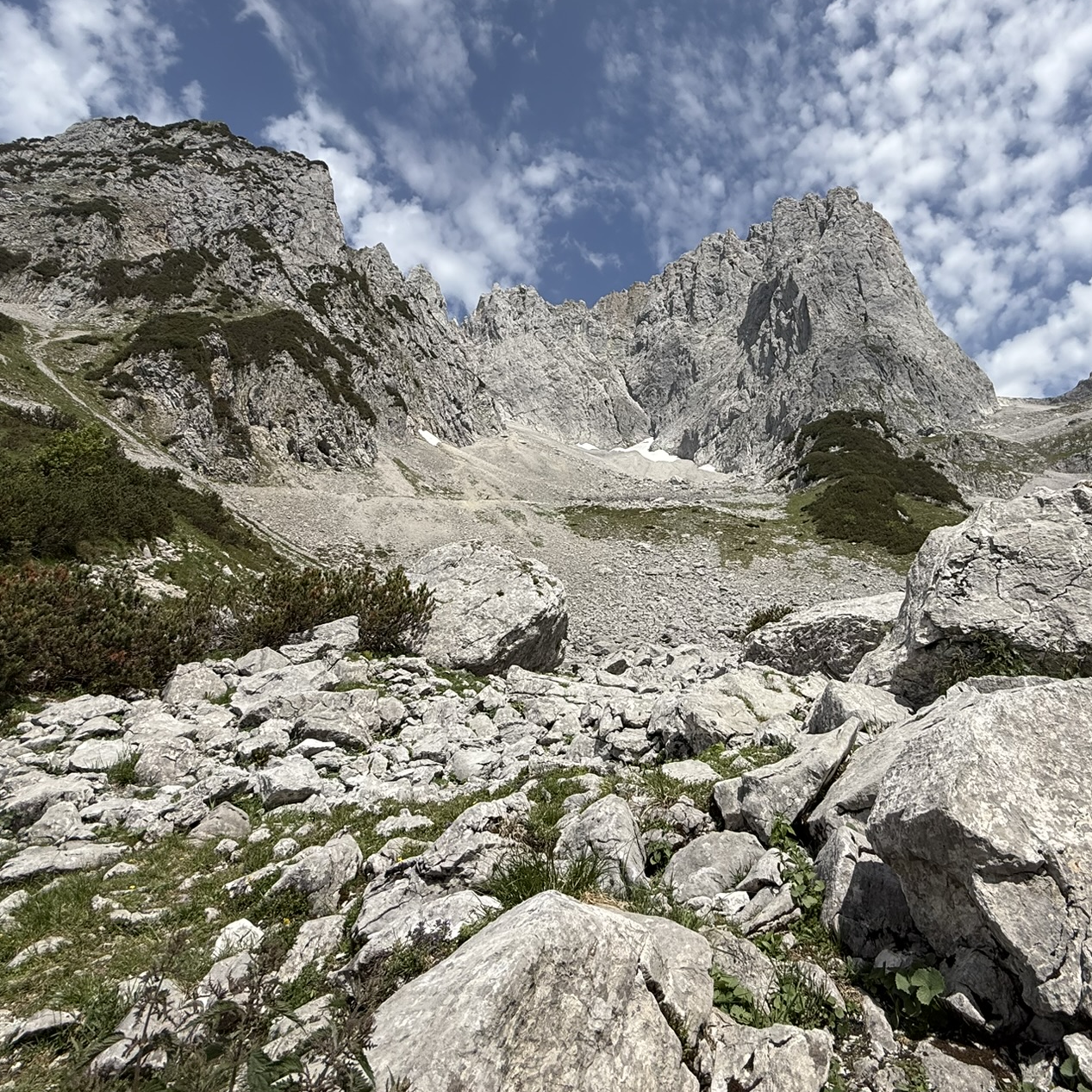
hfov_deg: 74.1
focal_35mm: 20
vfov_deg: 73.9
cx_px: 648
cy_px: 433
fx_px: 714
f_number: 2.2
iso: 50
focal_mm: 2.22
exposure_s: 1/2976
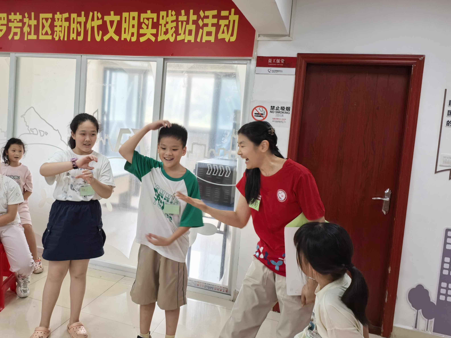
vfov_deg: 45.3
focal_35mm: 31
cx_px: 166
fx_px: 404
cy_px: 146
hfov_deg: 57.6
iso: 160
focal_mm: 5.75
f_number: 4
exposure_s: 1/50
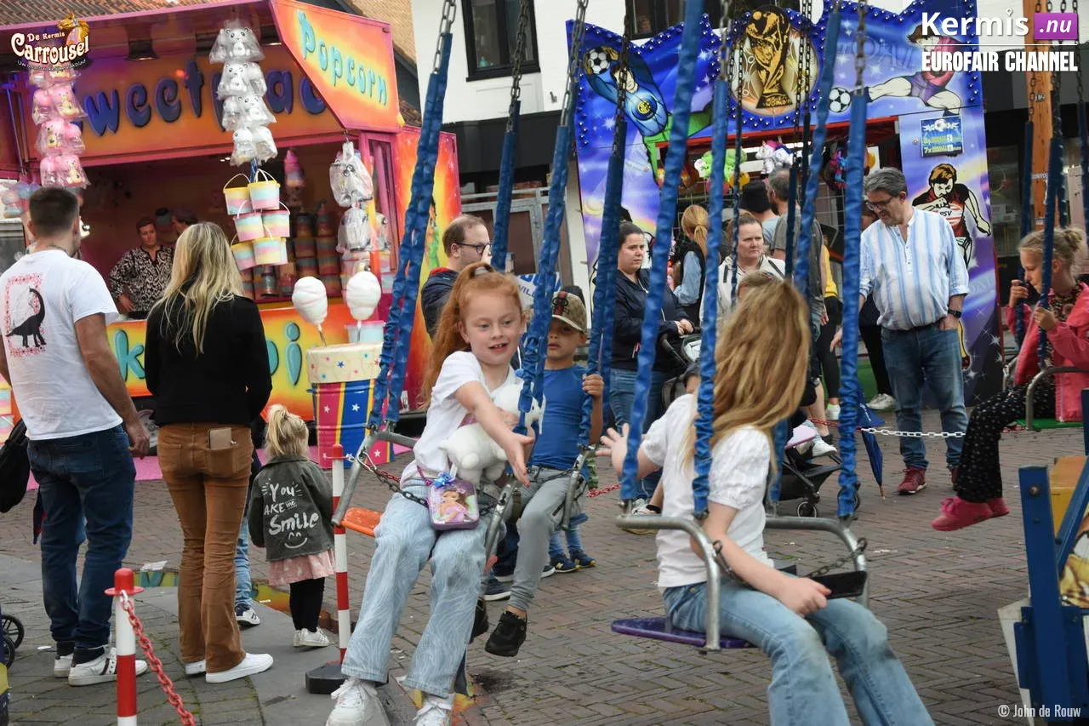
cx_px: 544
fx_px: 2041
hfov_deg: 29.9
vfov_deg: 20.2
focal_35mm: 68
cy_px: 363
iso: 640
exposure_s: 1/400
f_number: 4.8
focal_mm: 45
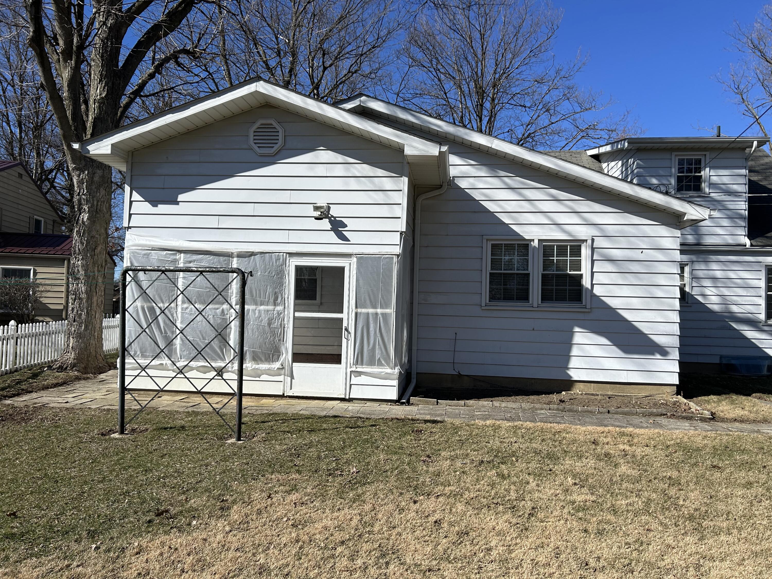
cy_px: 290
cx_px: 386
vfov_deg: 53.1
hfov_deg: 67.3
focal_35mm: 26
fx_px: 580
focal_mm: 5.7
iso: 50
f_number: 1.5
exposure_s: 1/5587
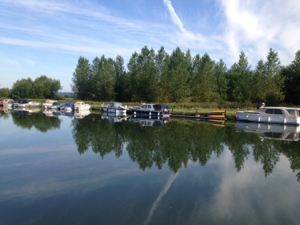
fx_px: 286
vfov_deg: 42.9
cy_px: 112
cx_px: 150
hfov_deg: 55.4
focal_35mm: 33
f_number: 2.4
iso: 50
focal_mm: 4.12
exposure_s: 1/968
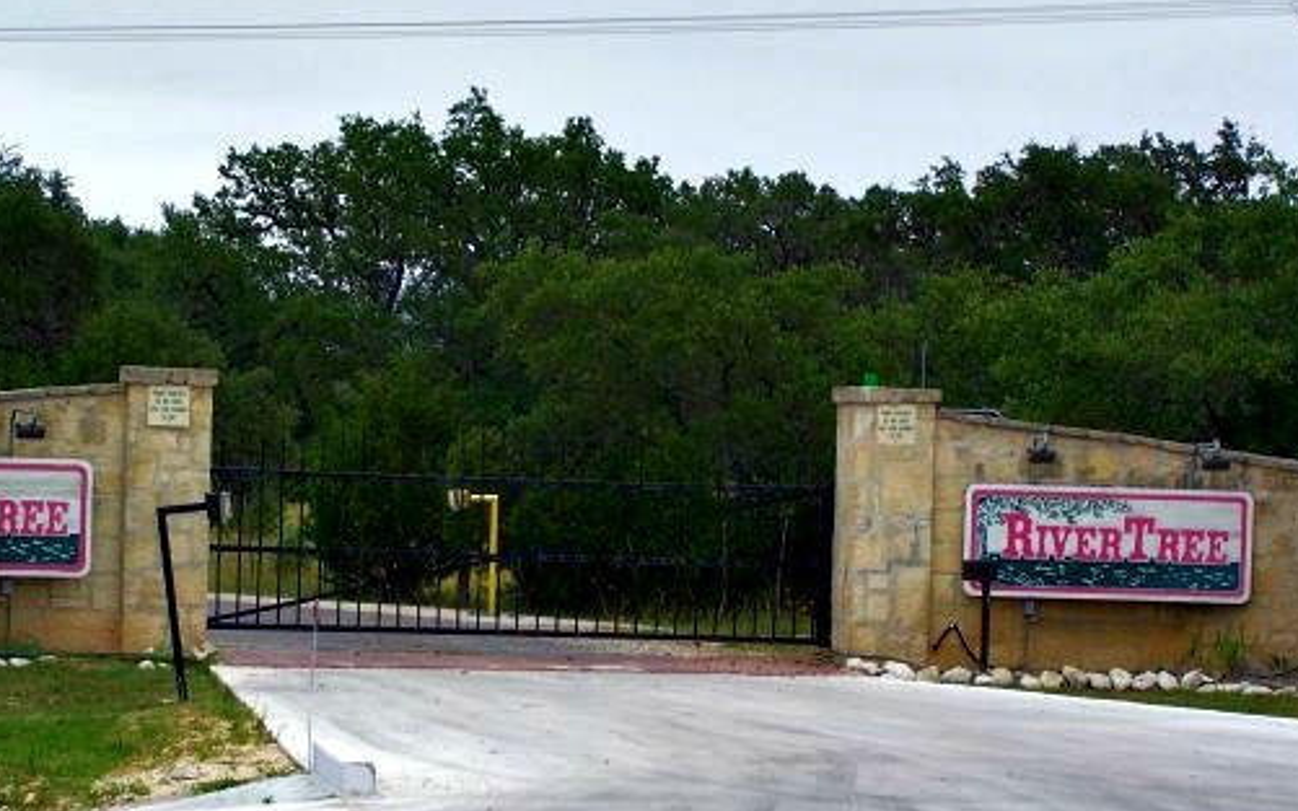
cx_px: 650
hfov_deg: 18.8
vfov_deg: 11.8
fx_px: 3926
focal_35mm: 111
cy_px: 360
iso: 80
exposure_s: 1/250
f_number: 3.2
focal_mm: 13.7
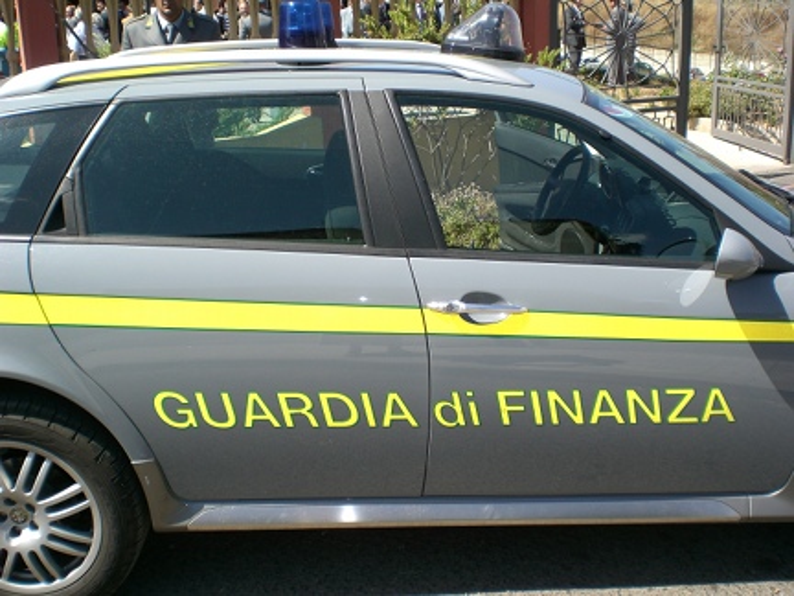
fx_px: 872
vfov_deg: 37.7
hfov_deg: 49.0
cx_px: 397
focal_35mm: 38
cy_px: 298
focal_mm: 6.3
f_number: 4.4
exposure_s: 1/250
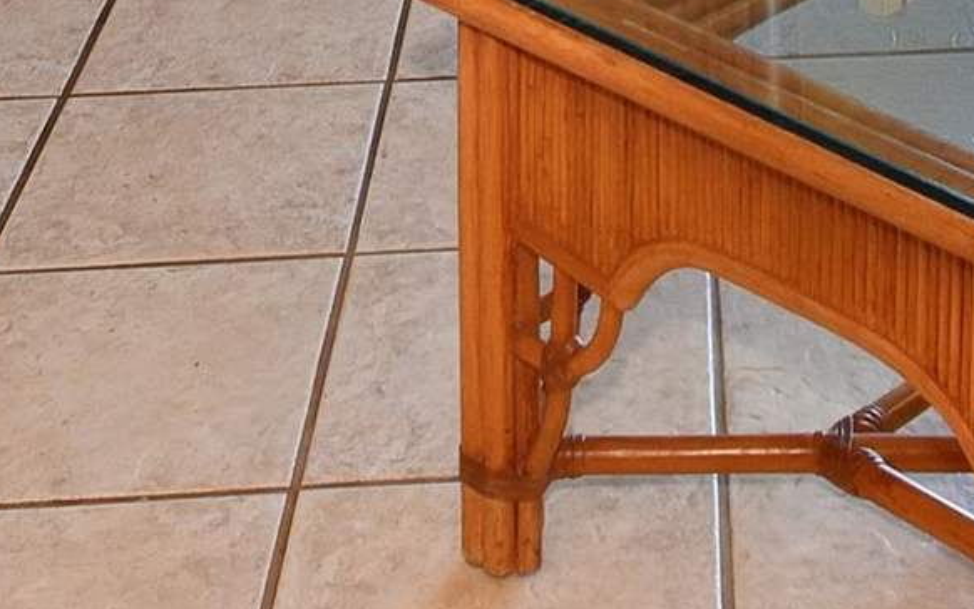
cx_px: 894
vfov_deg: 11.4
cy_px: -1017
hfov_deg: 23.4
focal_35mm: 86
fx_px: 2283
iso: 2000
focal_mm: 16
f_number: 16
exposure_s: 1/60
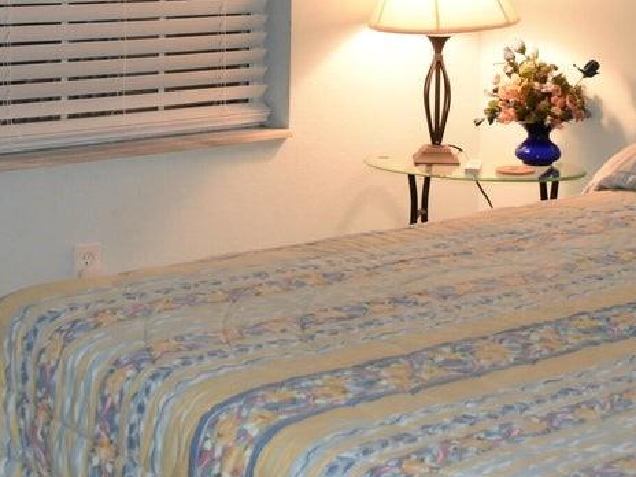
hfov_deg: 22.7
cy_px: -34
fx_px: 1580
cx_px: 406
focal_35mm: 86
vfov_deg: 16.7
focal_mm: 18
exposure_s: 1/60
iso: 900
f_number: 3.5
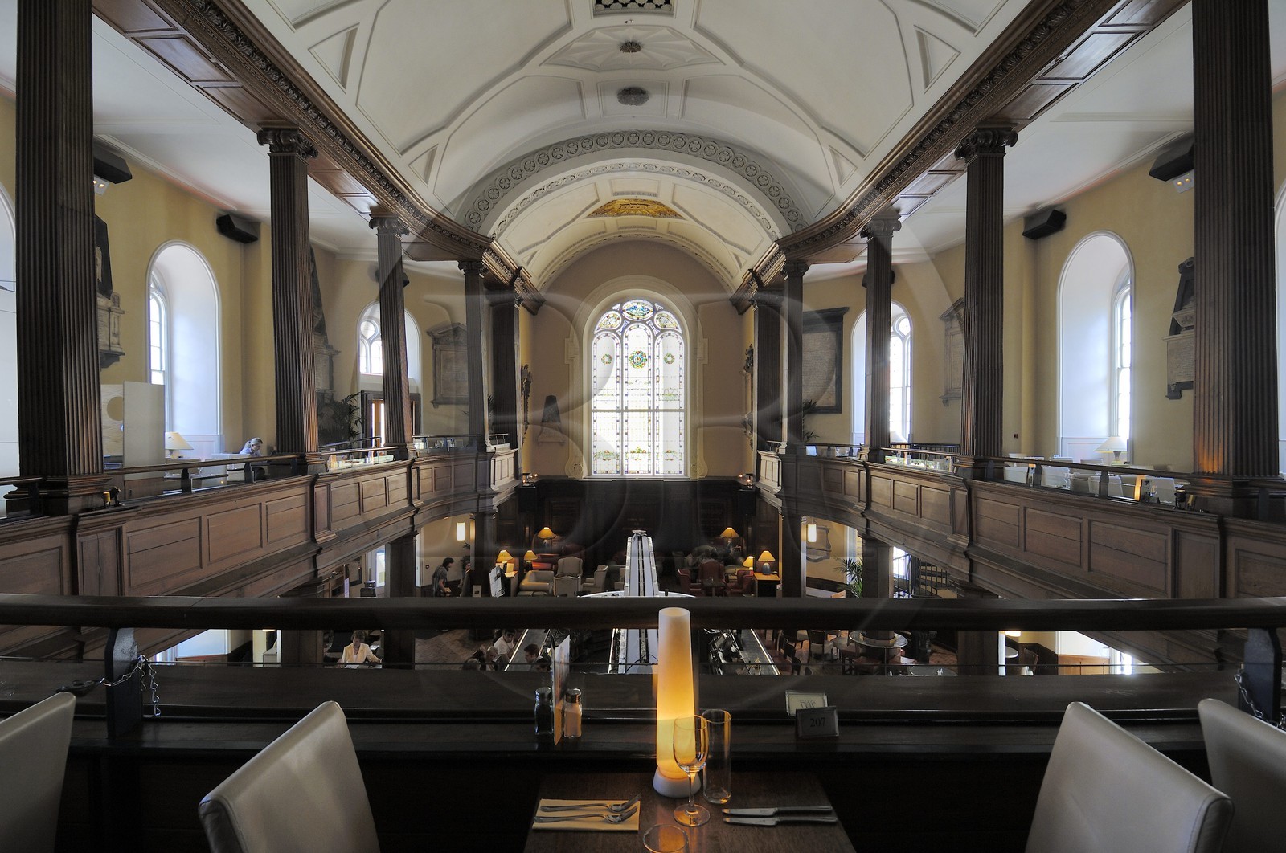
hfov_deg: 90.1
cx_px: 643
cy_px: 426
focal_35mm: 18
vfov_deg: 67.2
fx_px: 642
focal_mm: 12
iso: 100
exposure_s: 1/10
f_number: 6.3
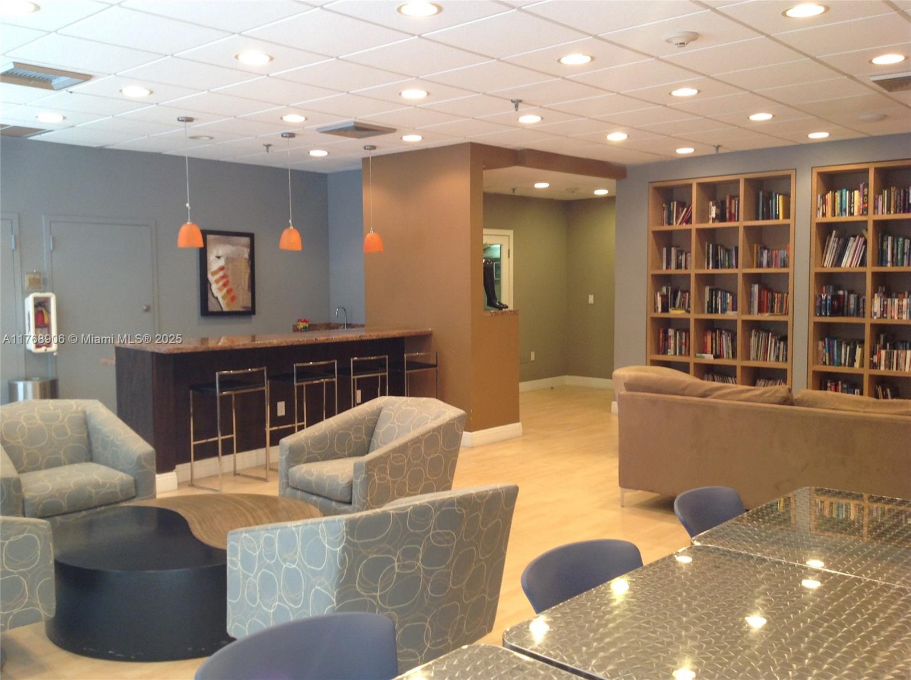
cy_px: 340
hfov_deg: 52.7
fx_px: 919
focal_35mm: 35
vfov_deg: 40.6
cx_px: 456
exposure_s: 1/15
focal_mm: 4.28
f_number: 2.4
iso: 80
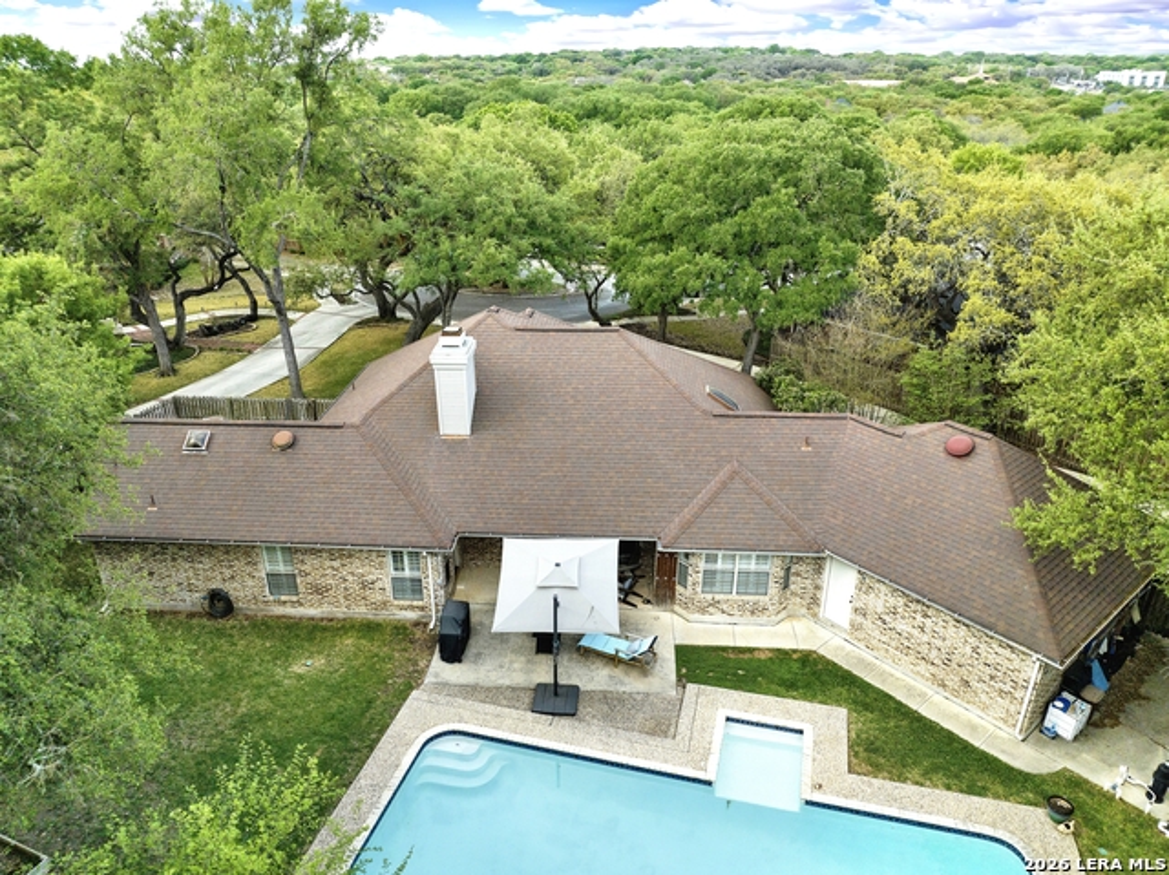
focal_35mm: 24
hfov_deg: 71.6
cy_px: 438
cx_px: 584
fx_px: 810
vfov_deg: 56.8
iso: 420
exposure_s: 1/1250
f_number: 2.8
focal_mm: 12.29
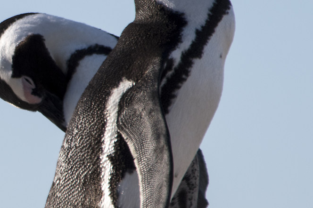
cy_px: 83
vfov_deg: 0.9
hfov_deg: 1.4
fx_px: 13200
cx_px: -109
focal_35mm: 1519
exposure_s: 1/1000
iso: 200
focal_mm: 280
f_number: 8
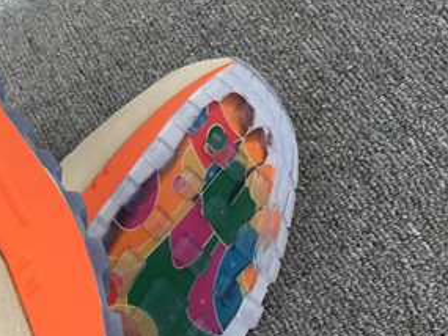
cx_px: -75
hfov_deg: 19.0
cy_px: 246
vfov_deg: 15.0
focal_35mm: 98
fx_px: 1269
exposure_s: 1/132
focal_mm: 3.3
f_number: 2.4
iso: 25
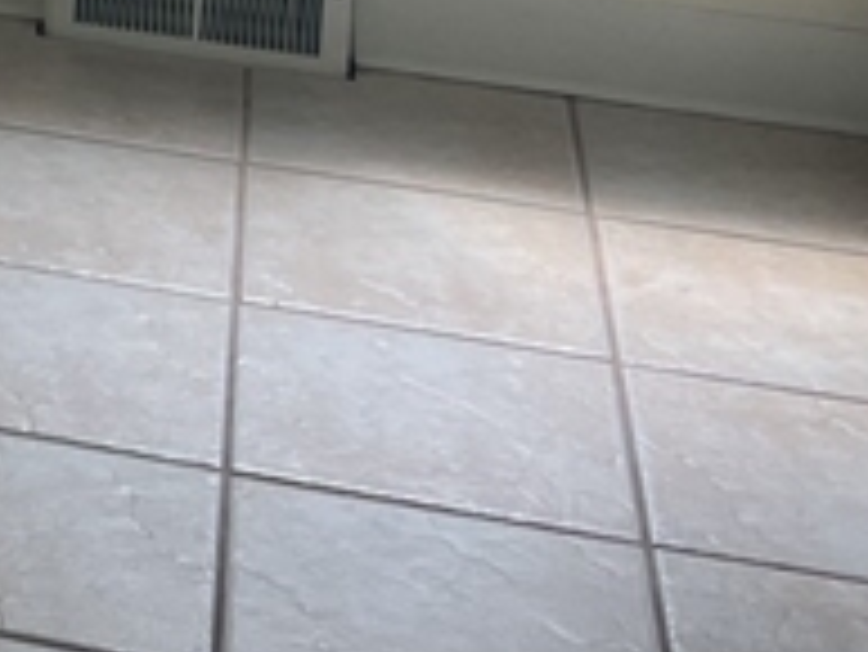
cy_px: -719
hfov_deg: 12.3
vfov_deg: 9.9
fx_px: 3463
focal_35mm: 138
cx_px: -962
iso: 40
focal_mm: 5.7
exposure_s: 1/192
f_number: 1.5
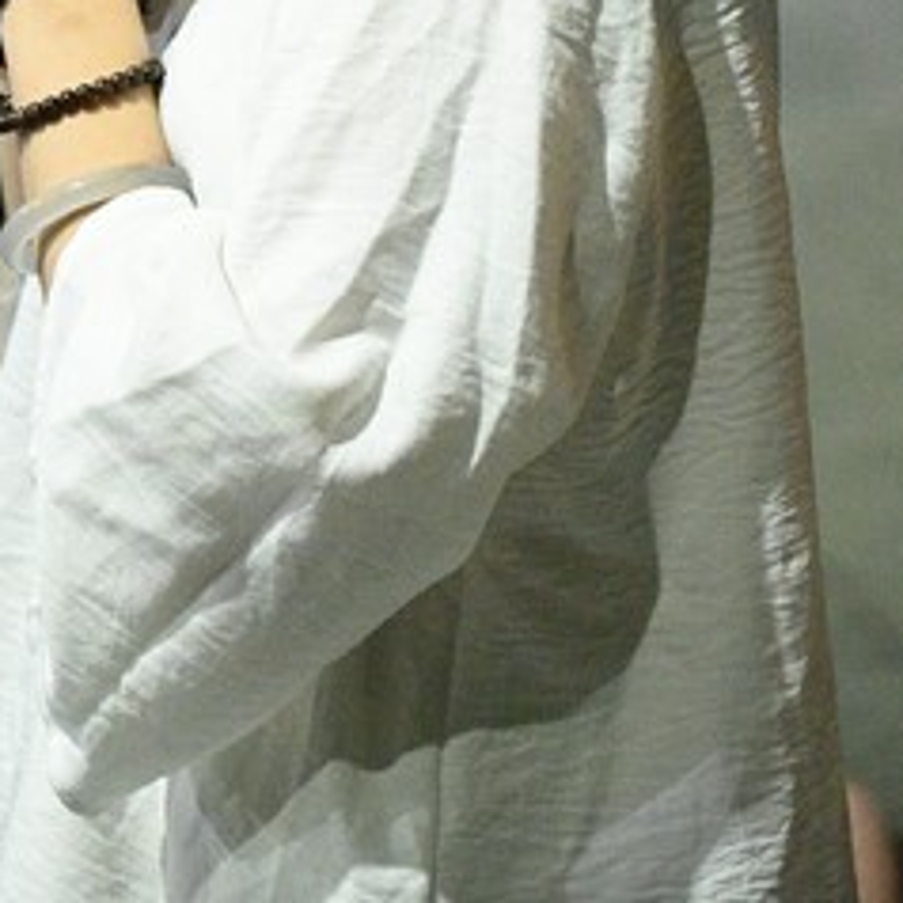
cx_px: 201
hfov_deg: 6.3
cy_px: -322
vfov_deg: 6.2
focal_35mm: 278
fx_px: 8205
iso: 32000
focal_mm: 120
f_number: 4.5
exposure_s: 1/250
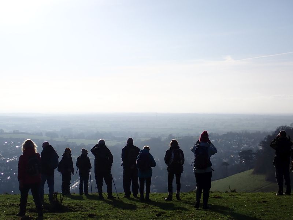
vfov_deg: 21.9
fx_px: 567
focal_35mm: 67
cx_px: 146
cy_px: 110
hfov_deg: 29.0
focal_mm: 11.88
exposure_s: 1/200
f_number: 14
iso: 100
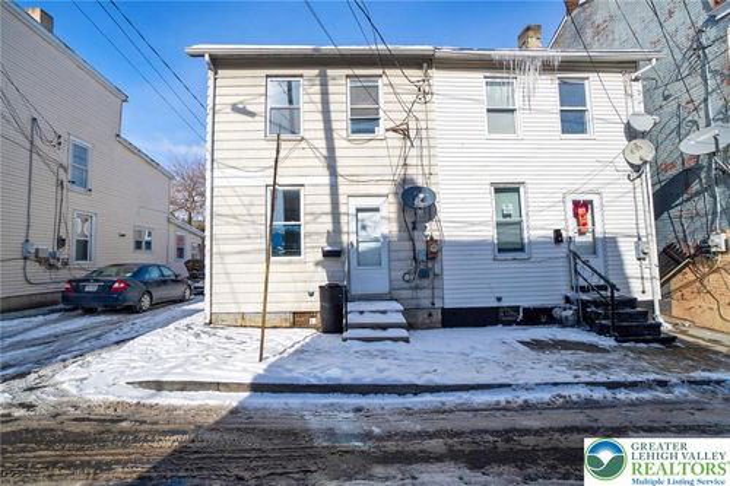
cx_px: 365
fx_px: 304
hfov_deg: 100.4
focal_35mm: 15
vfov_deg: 77.3
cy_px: 243
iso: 100
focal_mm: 10
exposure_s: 1/640
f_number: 8
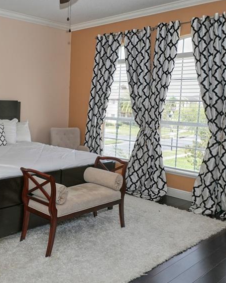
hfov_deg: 37.2
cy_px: 120
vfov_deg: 48.9
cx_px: 17
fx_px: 310
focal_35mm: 37
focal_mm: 14
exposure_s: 1/200
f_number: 7.1
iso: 400
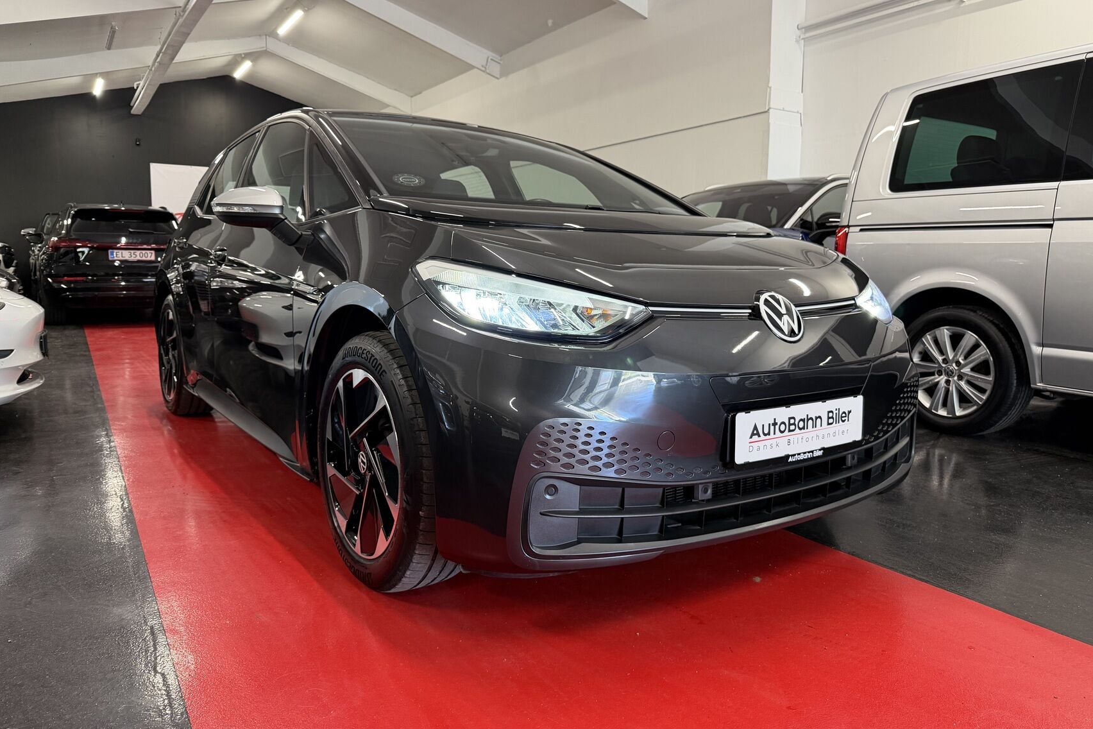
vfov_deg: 51.2
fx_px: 759
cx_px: 546
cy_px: 339
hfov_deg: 71.5
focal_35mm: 25
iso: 250
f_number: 1.78
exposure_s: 1/50
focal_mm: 6.76
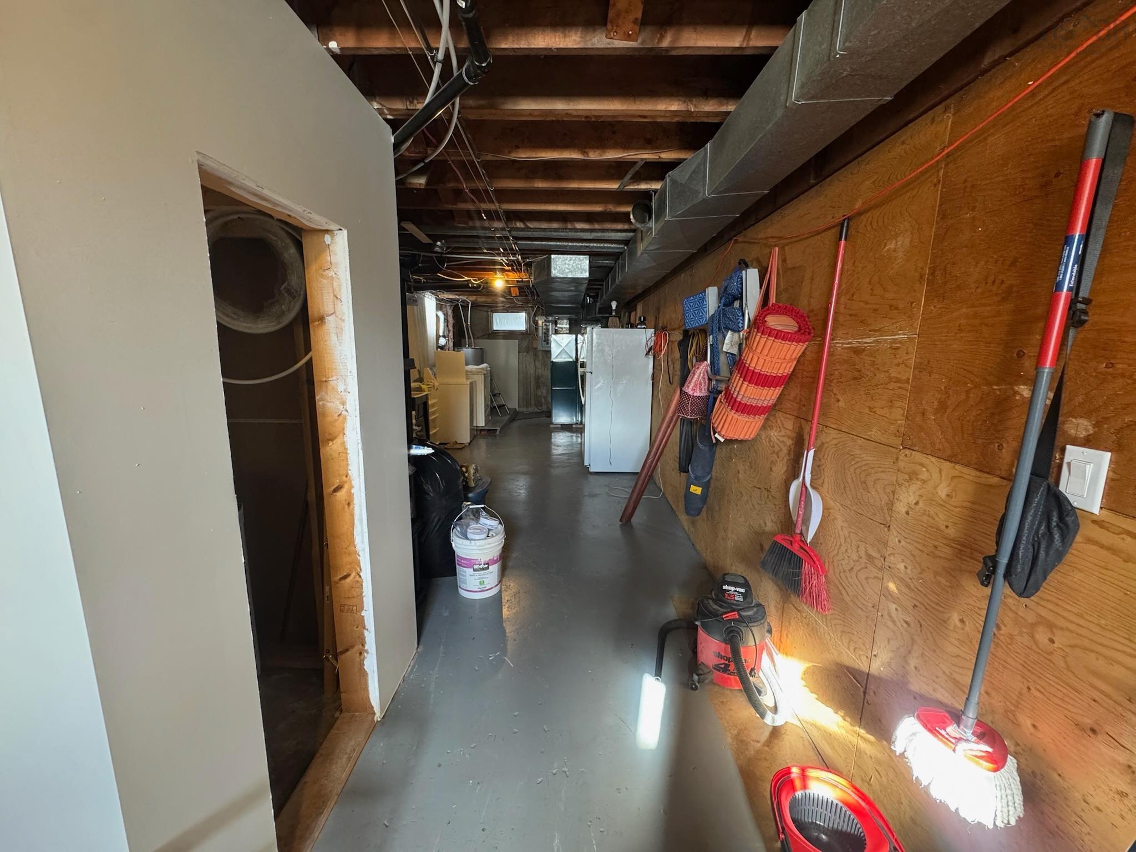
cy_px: 426
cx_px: 568
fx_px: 459
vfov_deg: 85.7
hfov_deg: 102.1
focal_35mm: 14
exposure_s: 1/60
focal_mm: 2.22
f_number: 2.2
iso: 320
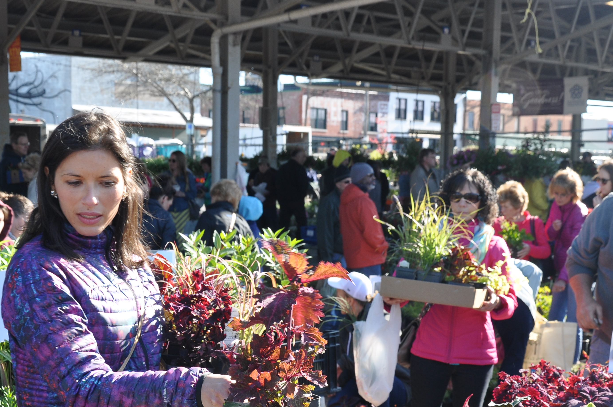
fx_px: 1190
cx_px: 277
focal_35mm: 70
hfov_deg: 28.9
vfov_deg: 19.3
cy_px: 274
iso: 250
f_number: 9
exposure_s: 1/60
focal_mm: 30
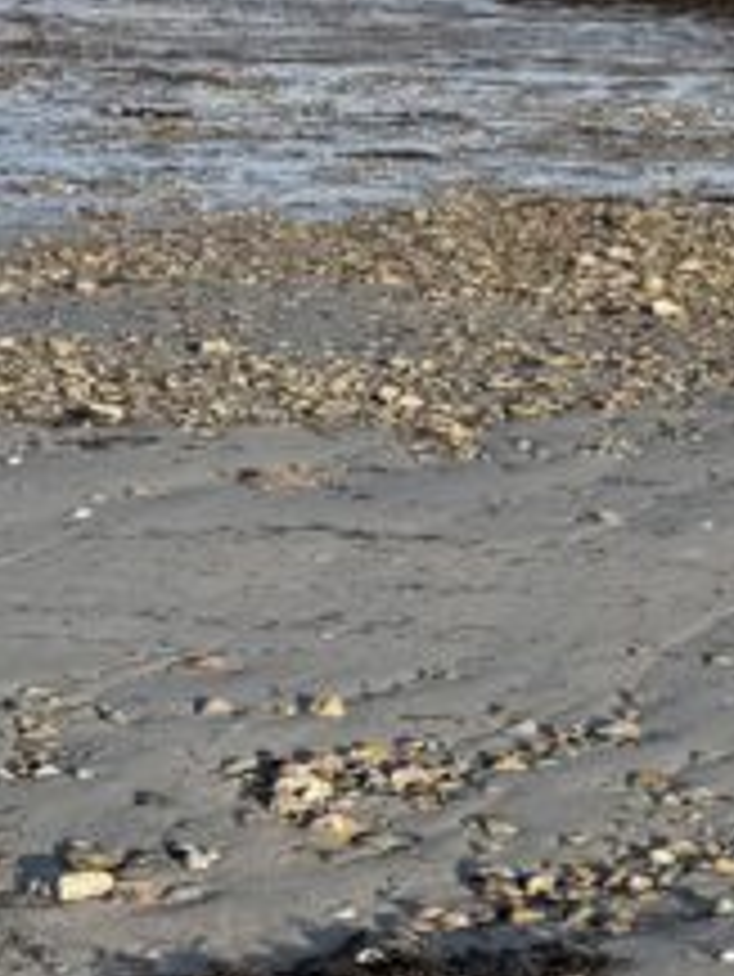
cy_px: 1003
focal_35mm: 113
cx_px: 1576
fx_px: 3192
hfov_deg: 11.5
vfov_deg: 17.0
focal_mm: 6.76
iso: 80
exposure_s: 1/2703
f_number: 1.78
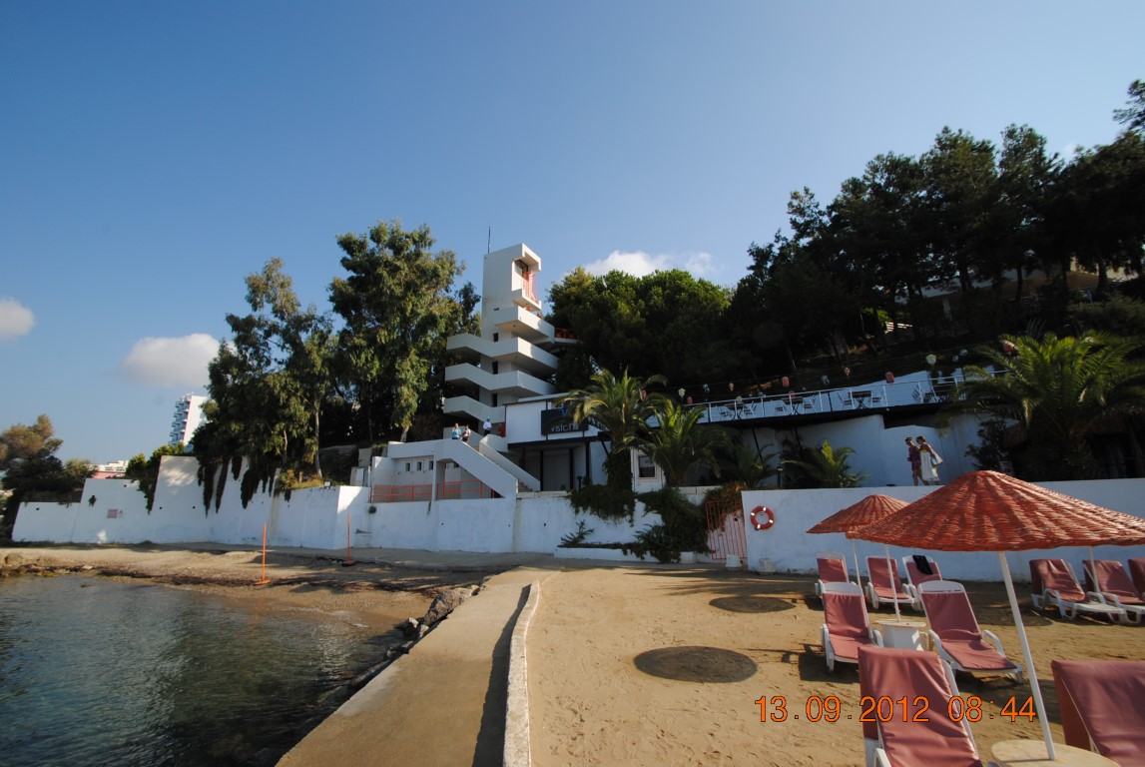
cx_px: 572
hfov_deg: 100.3
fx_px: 478
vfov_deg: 77.5
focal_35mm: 15
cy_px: 384
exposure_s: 1/200
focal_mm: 10
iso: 100
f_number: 9
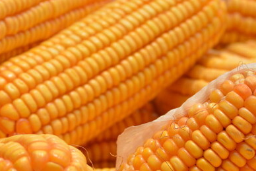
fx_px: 2177
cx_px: 102
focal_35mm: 306
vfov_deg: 4.5
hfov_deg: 6.7
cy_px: 41
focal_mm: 66
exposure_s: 1/1600
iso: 200
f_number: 5
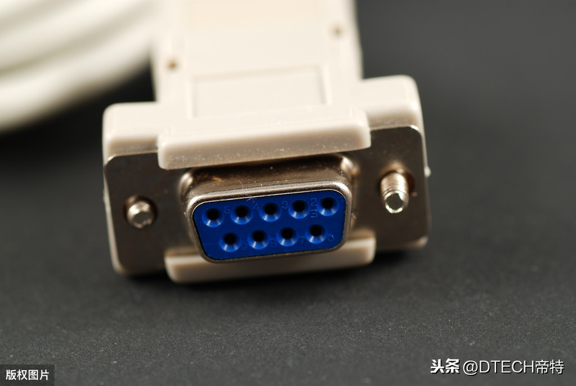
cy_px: 193
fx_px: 2163
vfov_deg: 10.2
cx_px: 288
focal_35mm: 135
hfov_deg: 15.2
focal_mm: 90
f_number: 8
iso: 100
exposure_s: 1/6
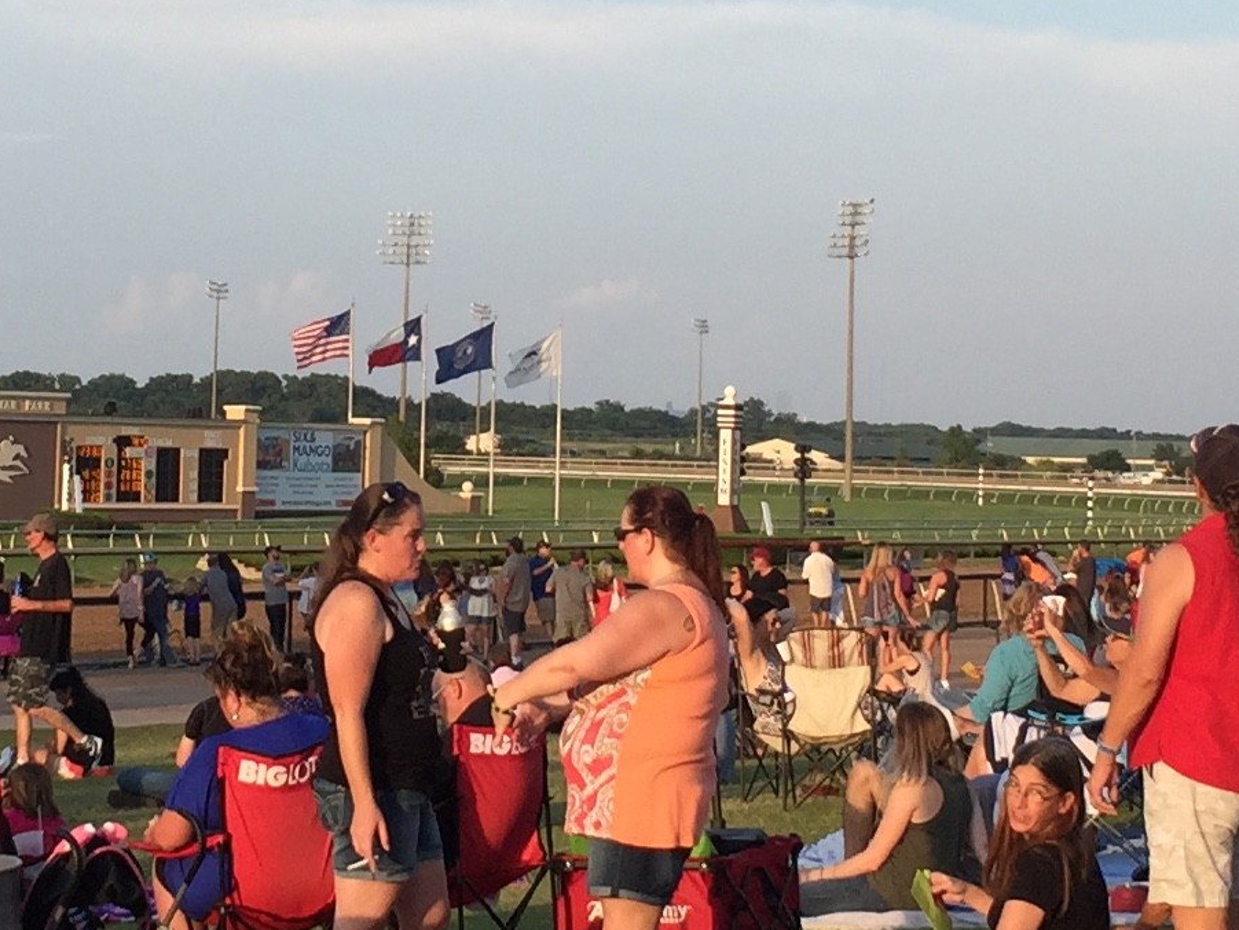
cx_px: 389
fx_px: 3759
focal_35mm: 105
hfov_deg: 18.7
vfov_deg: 14.0
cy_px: 199
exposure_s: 1/775
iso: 32
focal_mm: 4.15
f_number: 2.2
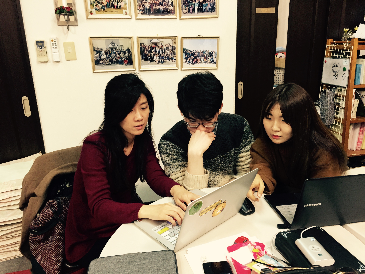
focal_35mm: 29
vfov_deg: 48.2
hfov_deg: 61.7
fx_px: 306
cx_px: 182
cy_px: 137
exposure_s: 1/30
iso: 125
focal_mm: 4.15
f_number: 2.2
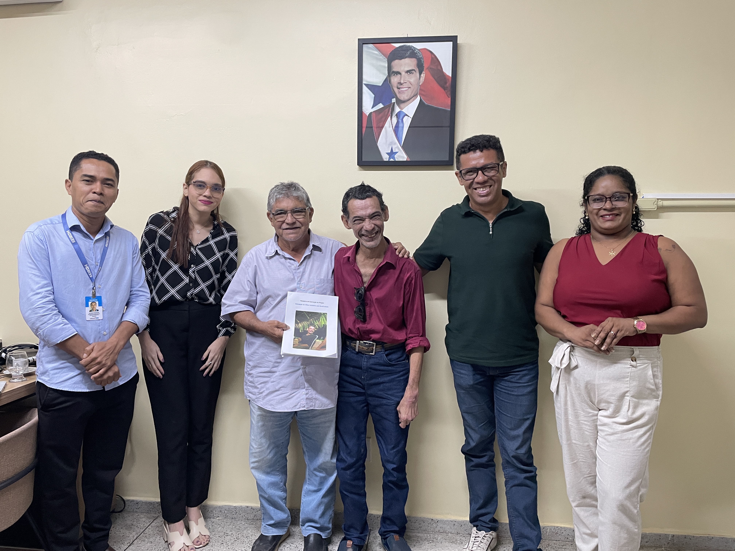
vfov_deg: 53.1
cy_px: 276
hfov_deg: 67.3
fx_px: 552
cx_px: 368
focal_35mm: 26
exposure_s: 1/60
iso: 200
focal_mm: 4.2
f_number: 1.6
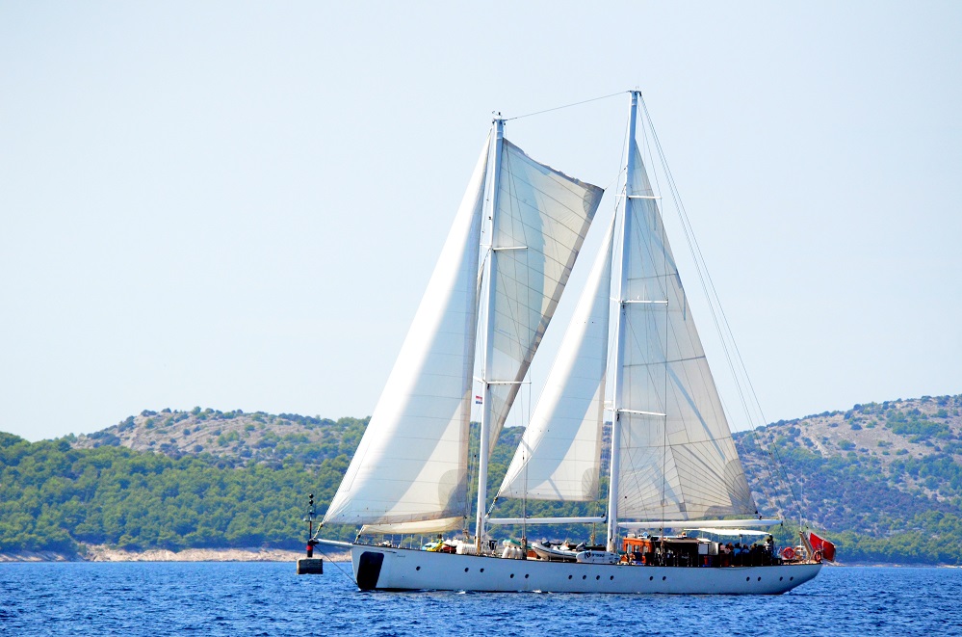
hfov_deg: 7.1
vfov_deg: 4.7
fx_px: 7798
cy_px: 318
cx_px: 481
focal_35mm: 292
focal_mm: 195
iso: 2500
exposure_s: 1/8000
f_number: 5.3
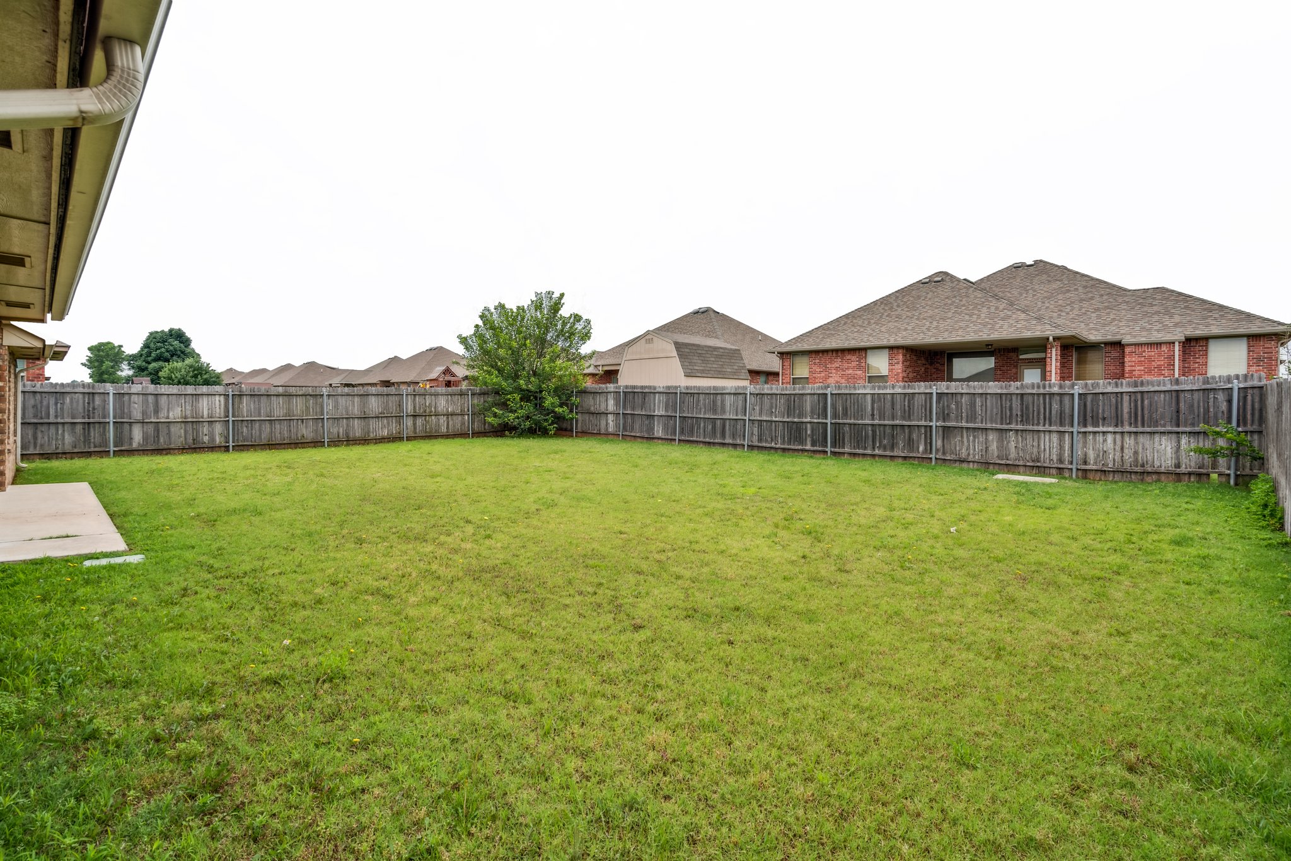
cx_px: 646
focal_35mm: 16
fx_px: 574
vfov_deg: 73.8
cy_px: 430
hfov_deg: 96.7
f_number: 7.1
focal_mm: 16
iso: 200
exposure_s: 1/800
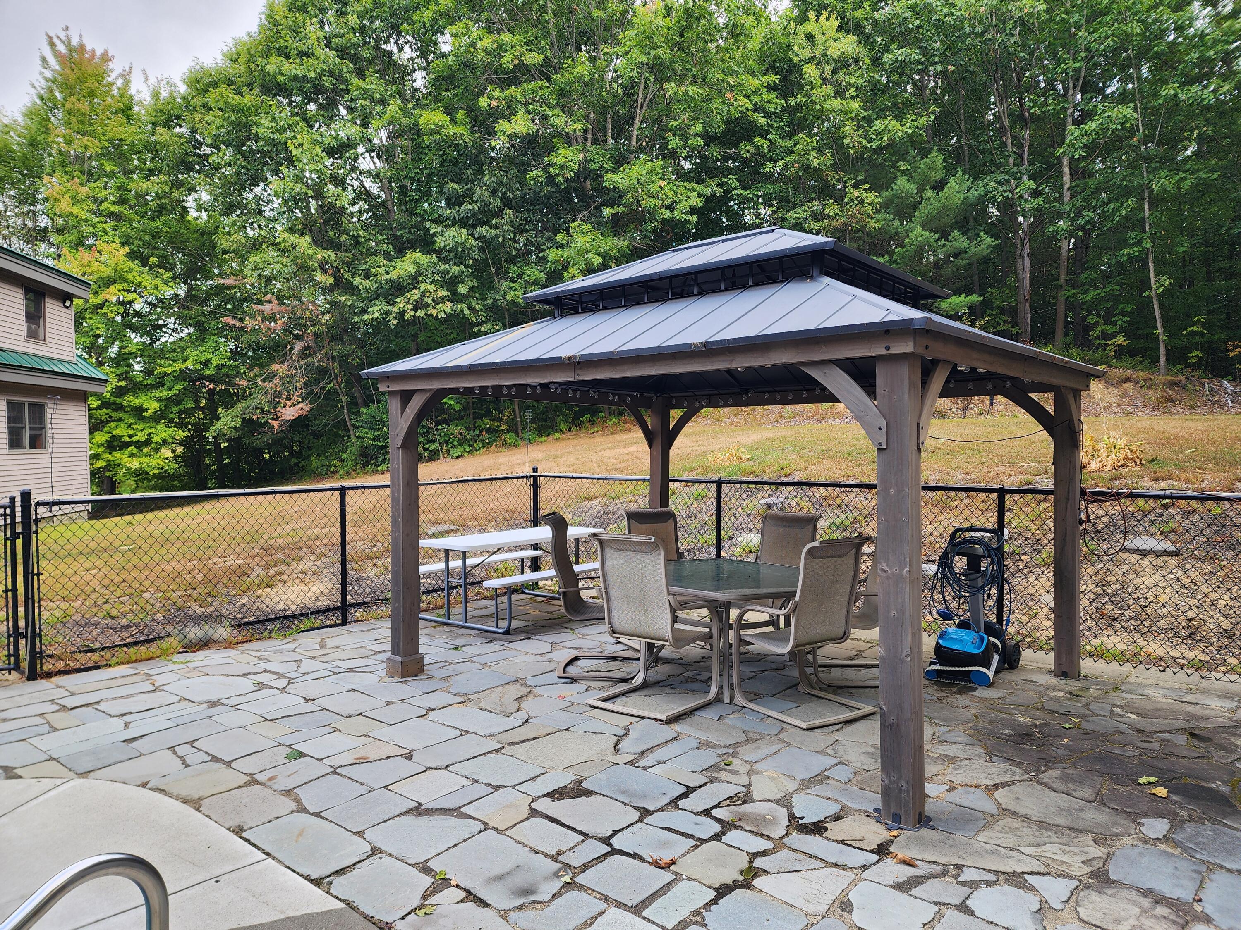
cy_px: 465
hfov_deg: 73.9
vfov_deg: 58.9
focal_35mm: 23
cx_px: 620
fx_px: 825
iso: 40
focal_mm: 6.4
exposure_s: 1/180
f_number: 1.8
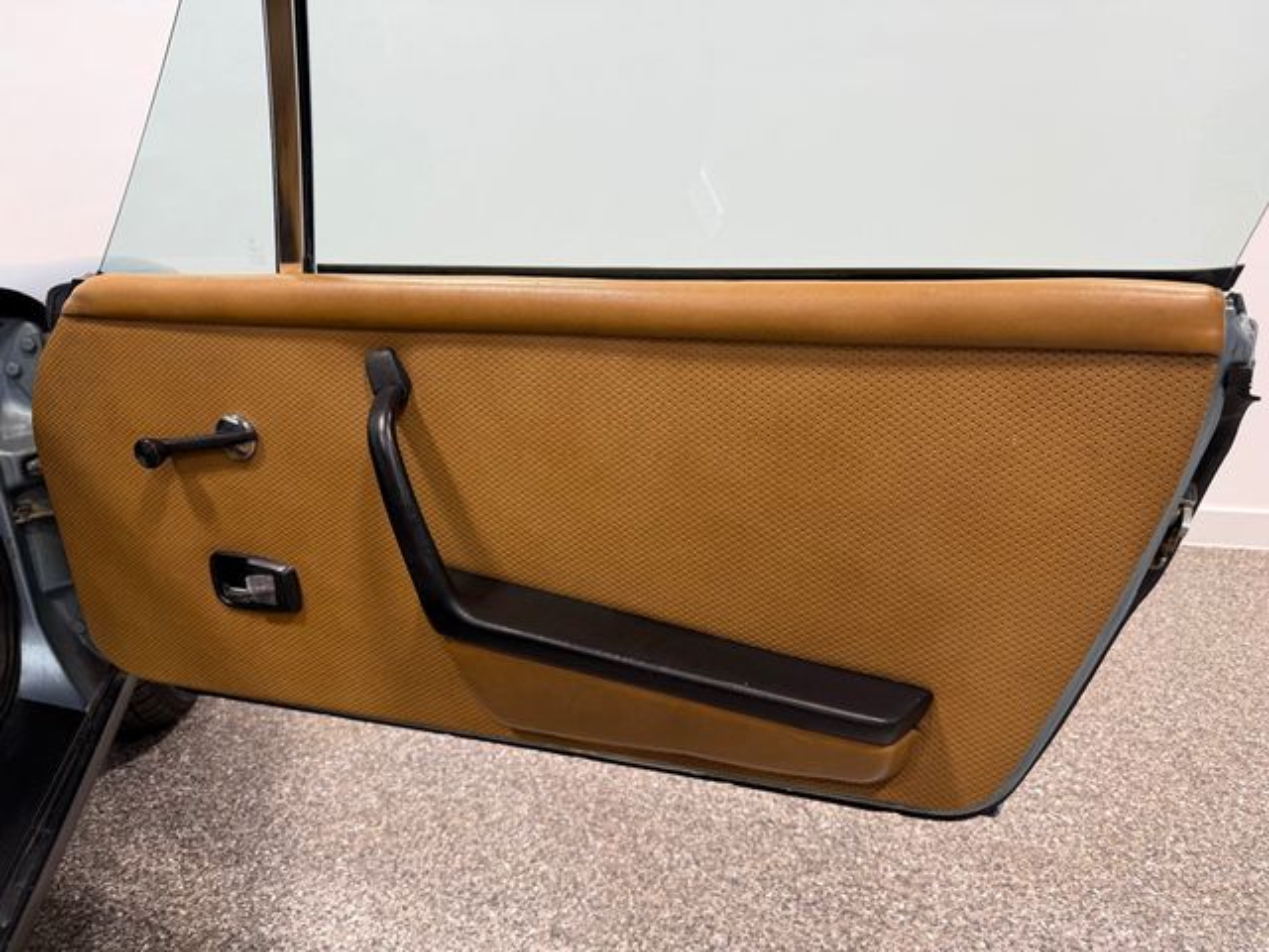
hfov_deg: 71.6
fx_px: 880
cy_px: 476
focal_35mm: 24
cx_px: 634
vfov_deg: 56.8
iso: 64
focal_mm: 6.76
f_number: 1.78
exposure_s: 1/120
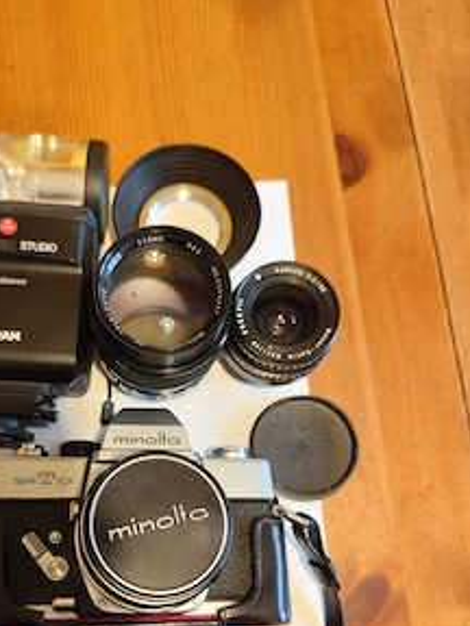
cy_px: 430
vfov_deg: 55.3
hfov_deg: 43.7
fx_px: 579
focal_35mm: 32
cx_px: 170
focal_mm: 6.19
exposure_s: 1/33.3
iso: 500
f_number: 1.65
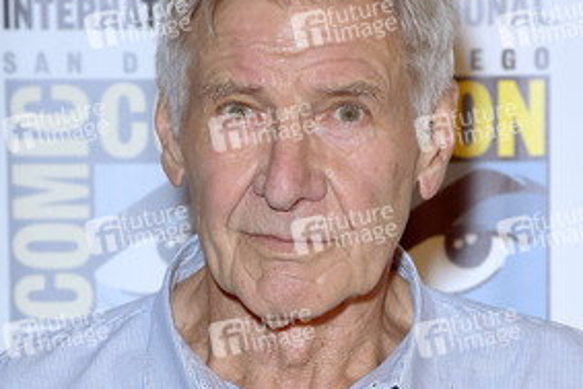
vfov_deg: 8.6
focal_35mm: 159
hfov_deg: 12.9
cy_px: 179
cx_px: 288
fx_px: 2576
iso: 800
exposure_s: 1/250
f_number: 6.3
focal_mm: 100
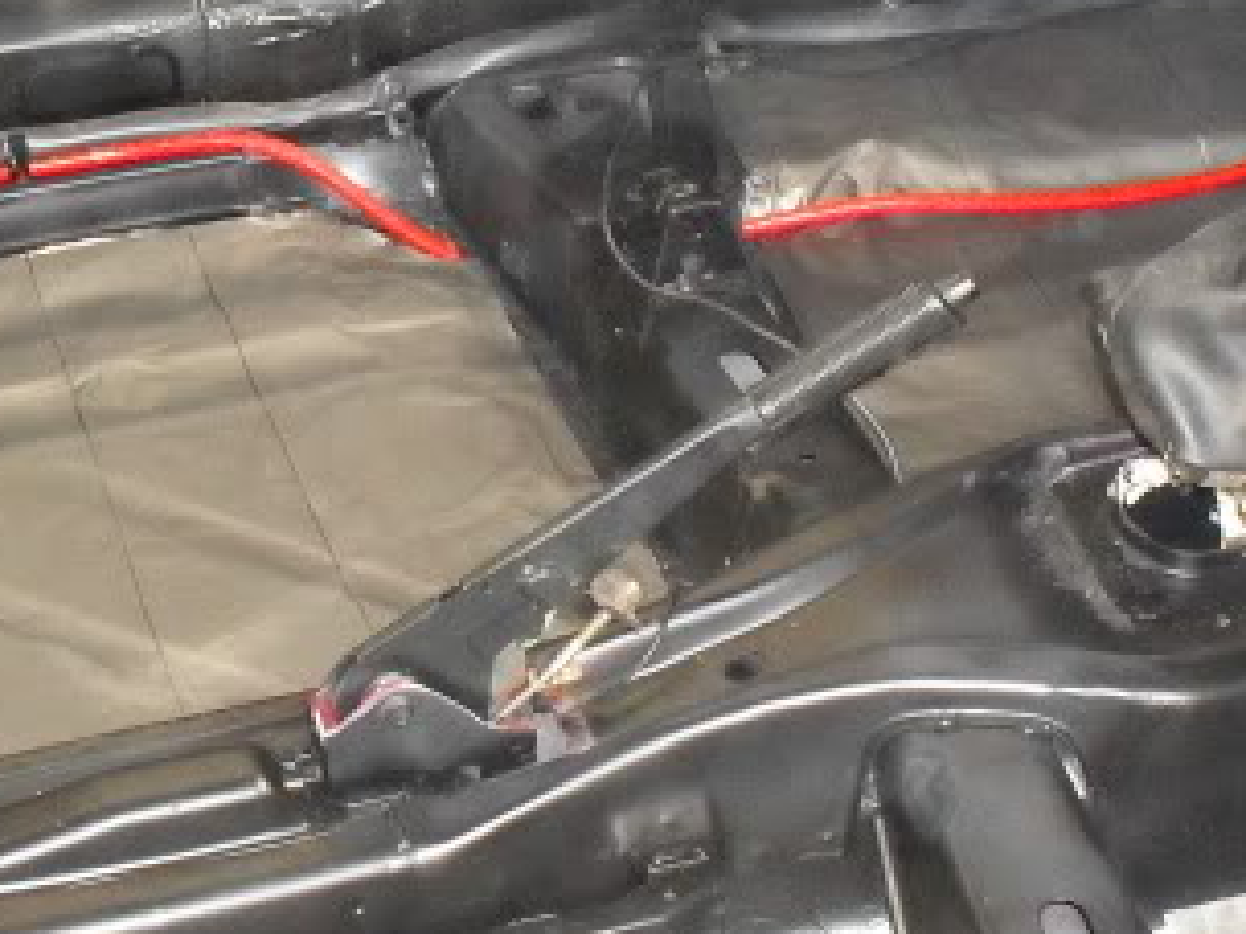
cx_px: 1021
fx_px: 3312
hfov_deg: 21.0
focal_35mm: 92
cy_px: 651
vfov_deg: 16.0
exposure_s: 1/45
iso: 320
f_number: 3.2
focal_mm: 6.3
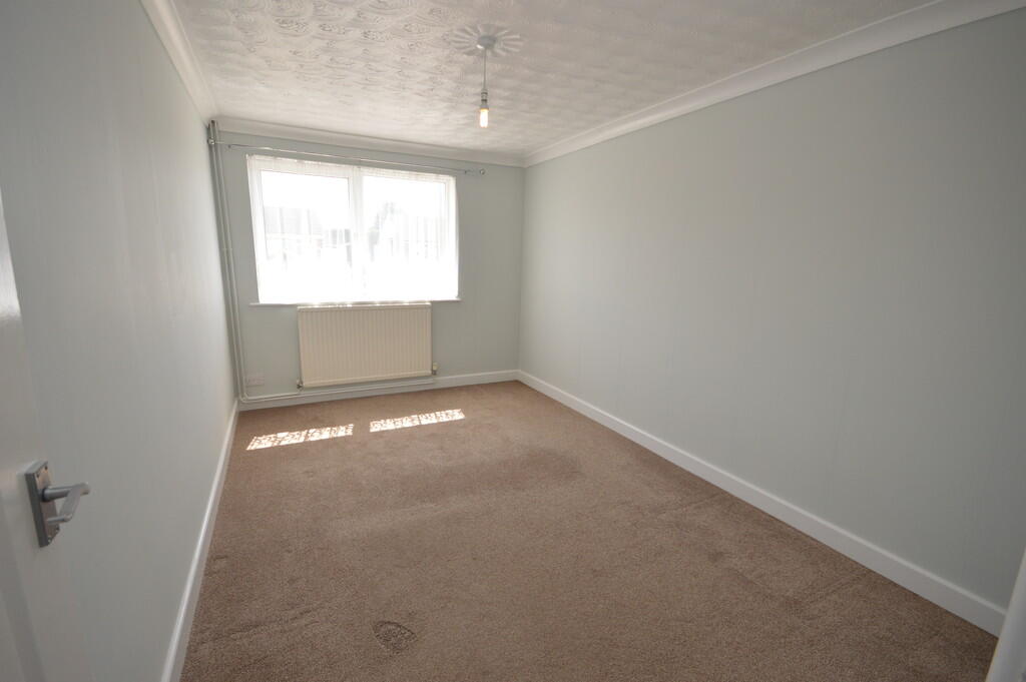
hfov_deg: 100.4
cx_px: 513
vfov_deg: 77.2
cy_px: 341
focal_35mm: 15
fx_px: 427
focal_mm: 10
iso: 250
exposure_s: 1/125
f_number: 5.6
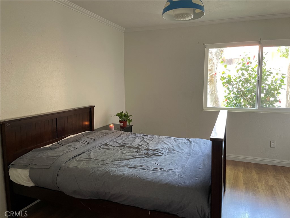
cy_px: 109
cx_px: 145
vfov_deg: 53.1
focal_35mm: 26
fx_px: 218
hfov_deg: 67.3
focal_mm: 4.2
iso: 320
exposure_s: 1/60
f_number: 1.6
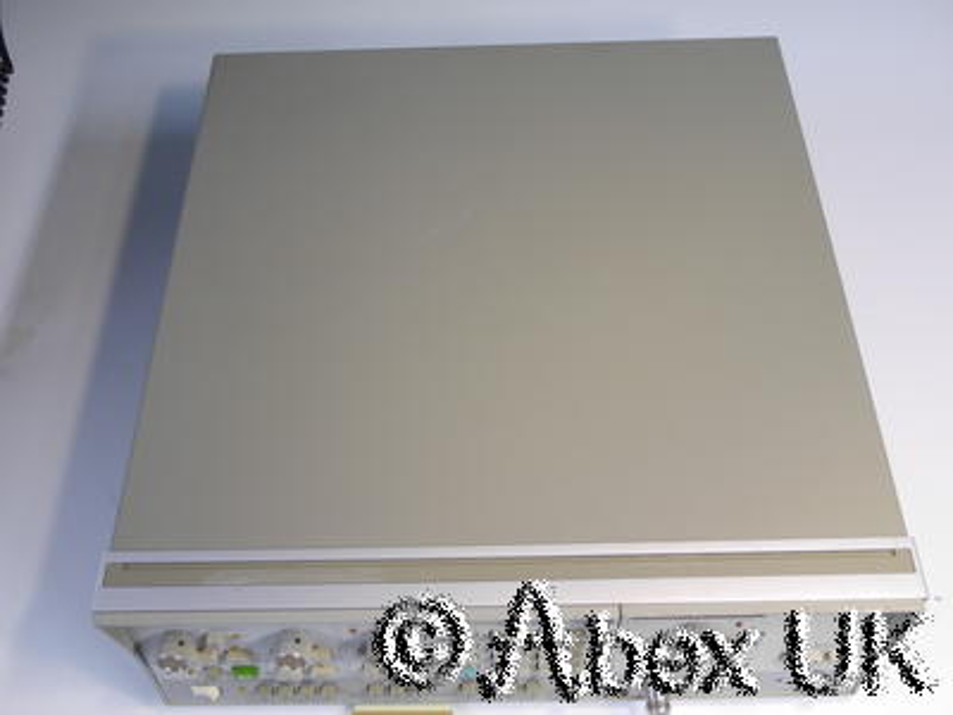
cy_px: 358
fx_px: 936
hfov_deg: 54.0
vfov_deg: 41.8
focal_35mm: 34
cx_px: 476
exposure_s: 1/1.6
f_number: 22
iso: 800
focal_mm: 17
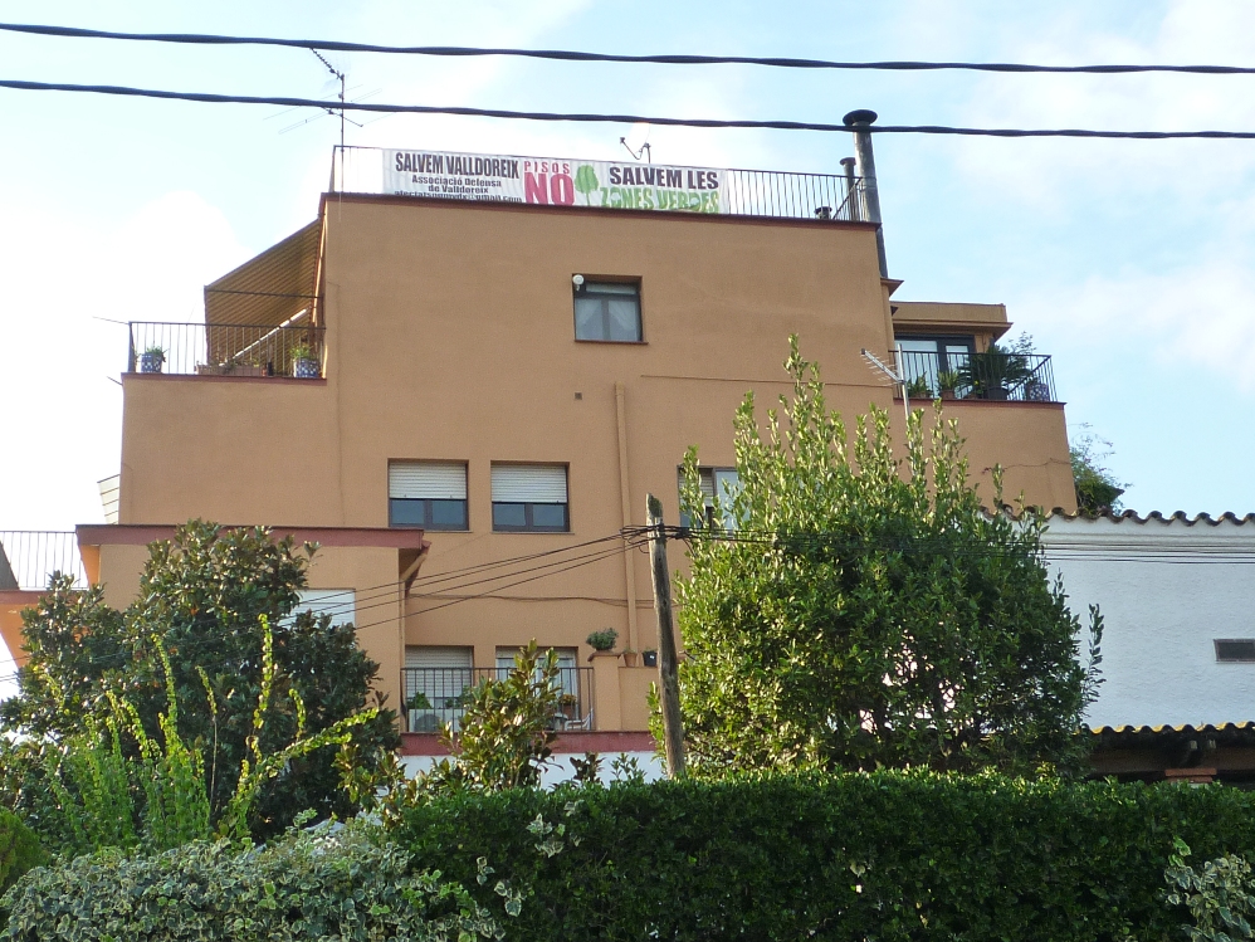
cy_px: 471
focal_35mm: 47
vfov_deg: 30.9
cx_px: 628
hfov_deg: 40.4
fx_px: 1704
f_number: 3.3
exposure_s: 1/320
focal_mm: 5.3
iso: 125
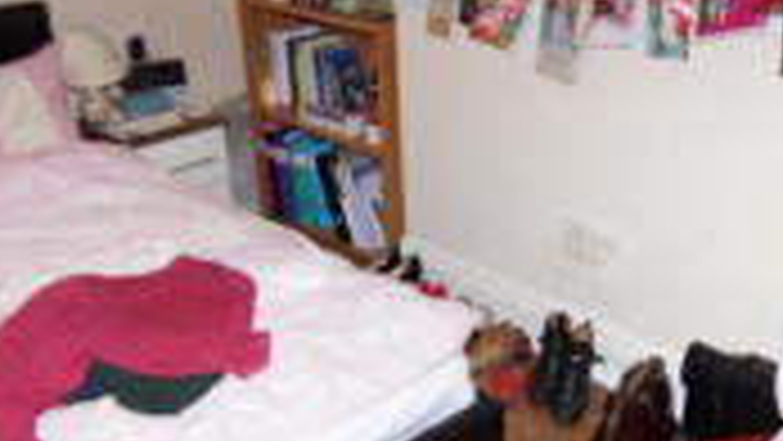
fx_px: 893
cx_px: 454
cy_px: 331
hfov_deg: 47.2
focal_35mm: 43
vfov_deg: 27.4
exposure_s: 1/100
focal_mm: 10
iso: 640
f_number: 3.5
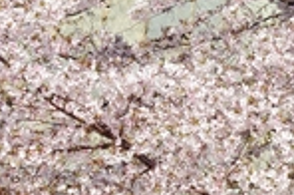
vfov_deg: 4.7
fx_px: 2312
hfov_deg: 7.2
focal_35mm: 284
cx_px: 405
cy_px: -250
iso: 400
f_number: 11
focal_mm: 35
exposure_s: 1/500
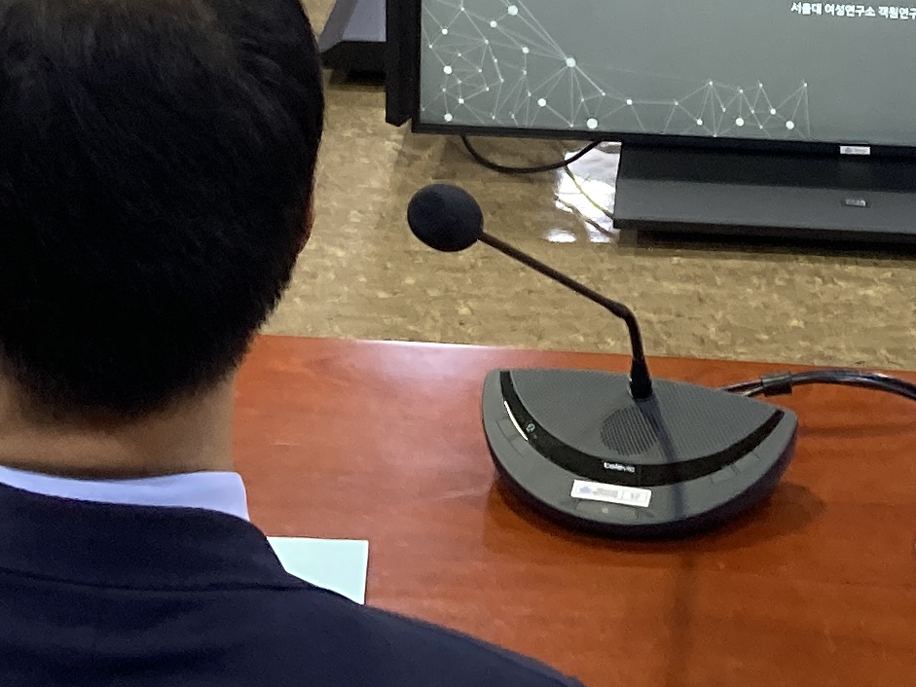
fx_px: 3176
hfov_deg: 16.4
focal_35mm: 120
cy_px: -577
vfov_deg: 11.4
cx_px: 646
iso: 100
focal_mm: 3.99
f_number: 1.8
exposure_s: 1/60
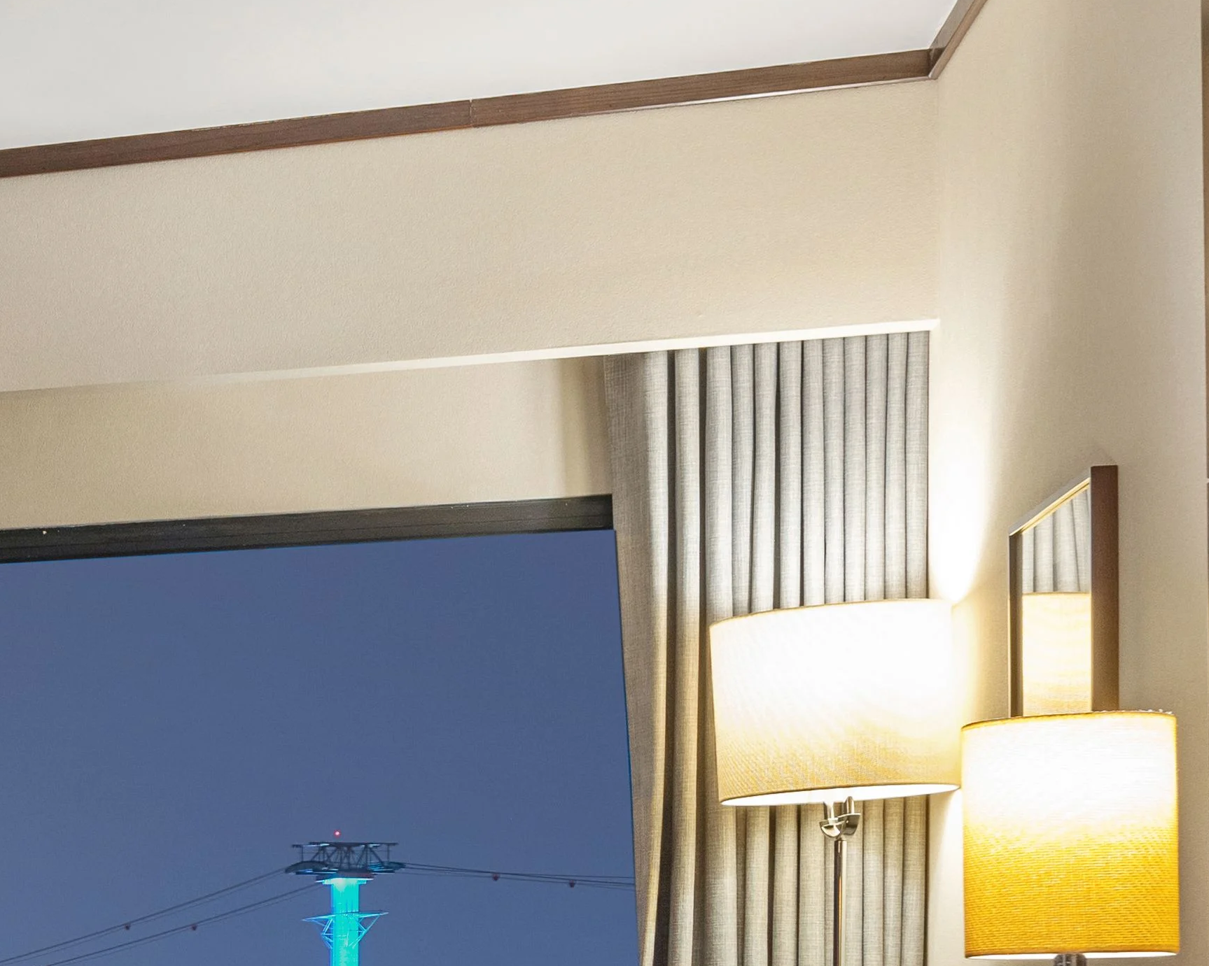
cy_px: 1098
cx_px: -1078
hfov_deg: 17.5
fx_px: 3005
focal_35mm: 84
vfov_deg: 17.6
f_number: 8
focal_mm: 23
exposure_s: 1.3
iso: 200
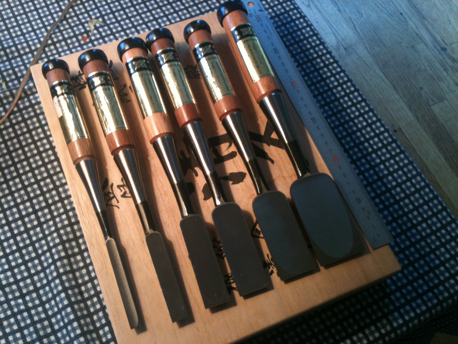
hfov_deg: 52.6
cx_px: 229
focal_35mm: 35
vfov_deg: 40.7
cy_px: 172
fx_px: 463
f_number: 2.8
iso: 64
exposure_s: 1/15
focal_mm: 3.85
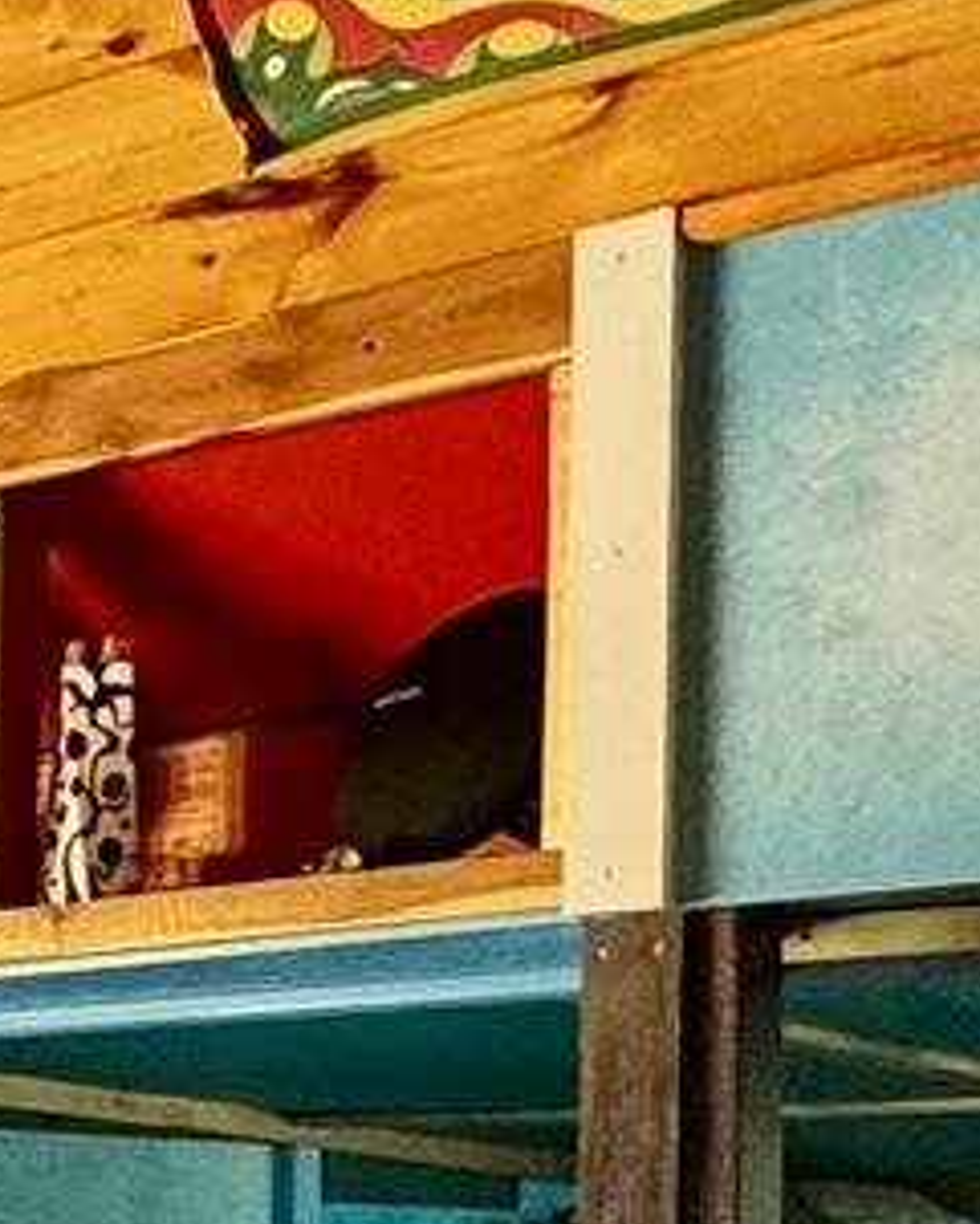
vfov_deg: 19.4
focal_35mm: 93
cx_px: -1330
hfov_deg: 12.9
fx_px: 3370
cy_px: 1484
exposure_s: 1/60
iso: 250
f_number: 2.2
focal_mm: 2.22
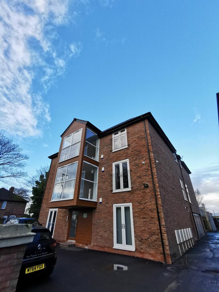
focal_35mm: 16
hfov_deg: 78.1
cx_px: 110
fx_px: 135
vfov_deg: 94.5
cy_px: 146
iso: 50
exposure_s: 1/196
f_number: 2.2
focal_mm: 2.35
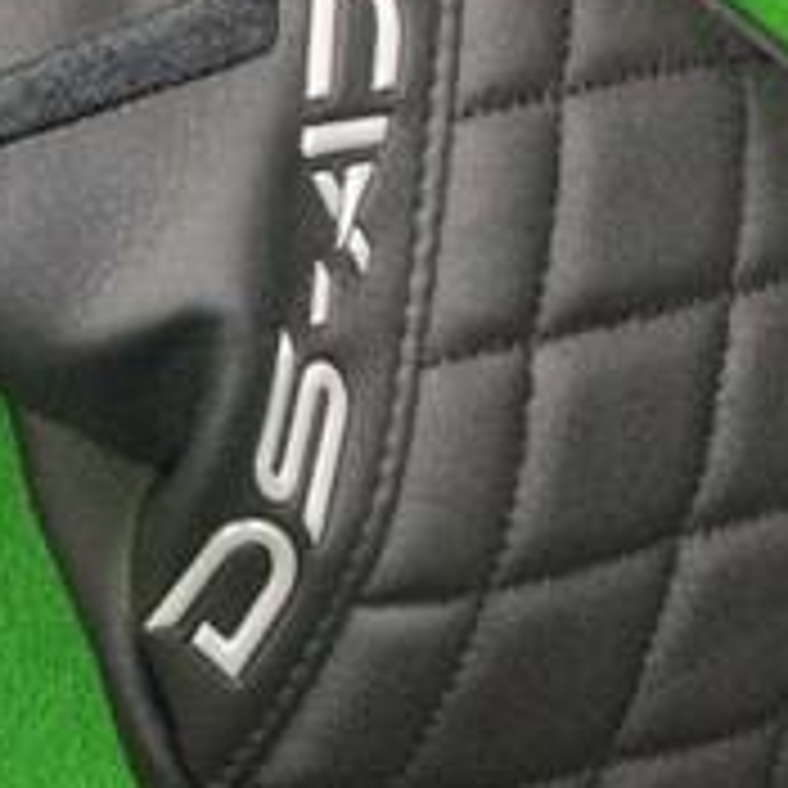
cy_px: 441
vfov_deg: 17.4
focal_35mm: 100
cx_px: -459
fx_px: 2575
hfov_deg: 15.7
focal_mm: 3.3
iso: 200
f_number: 2.4
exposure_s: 1/24
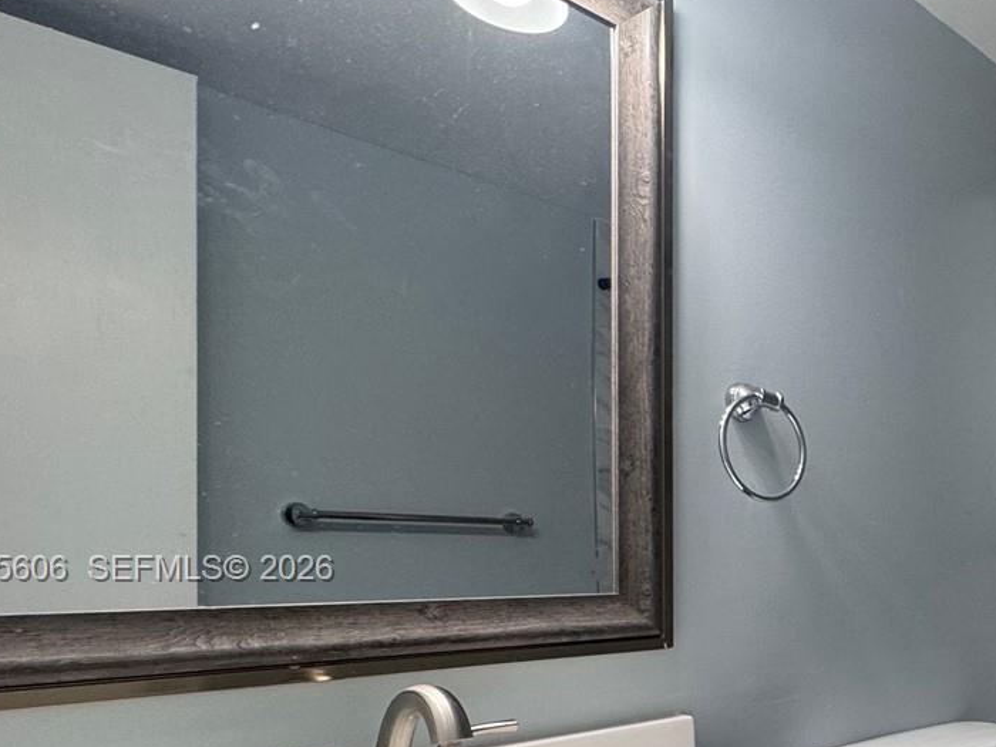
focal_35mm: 32
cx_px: 1029
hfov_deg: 46.1
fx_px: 921
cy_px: 571
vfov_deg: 42.6
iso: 125
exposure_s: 1/120
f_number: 2.2
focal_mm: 2.22
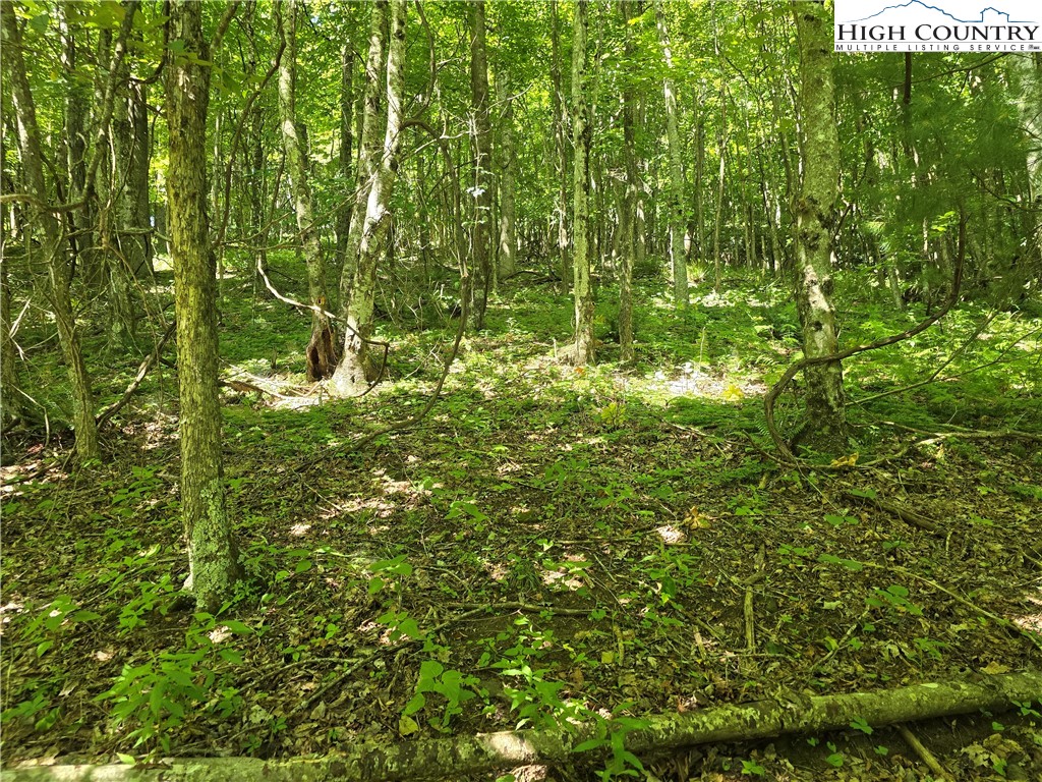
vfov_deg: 58.9
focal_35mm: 23
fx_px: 692
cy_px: 391
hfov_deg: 73.9
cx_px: 521
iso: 200
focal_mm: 6.3
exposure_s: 1/180
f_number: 1.7
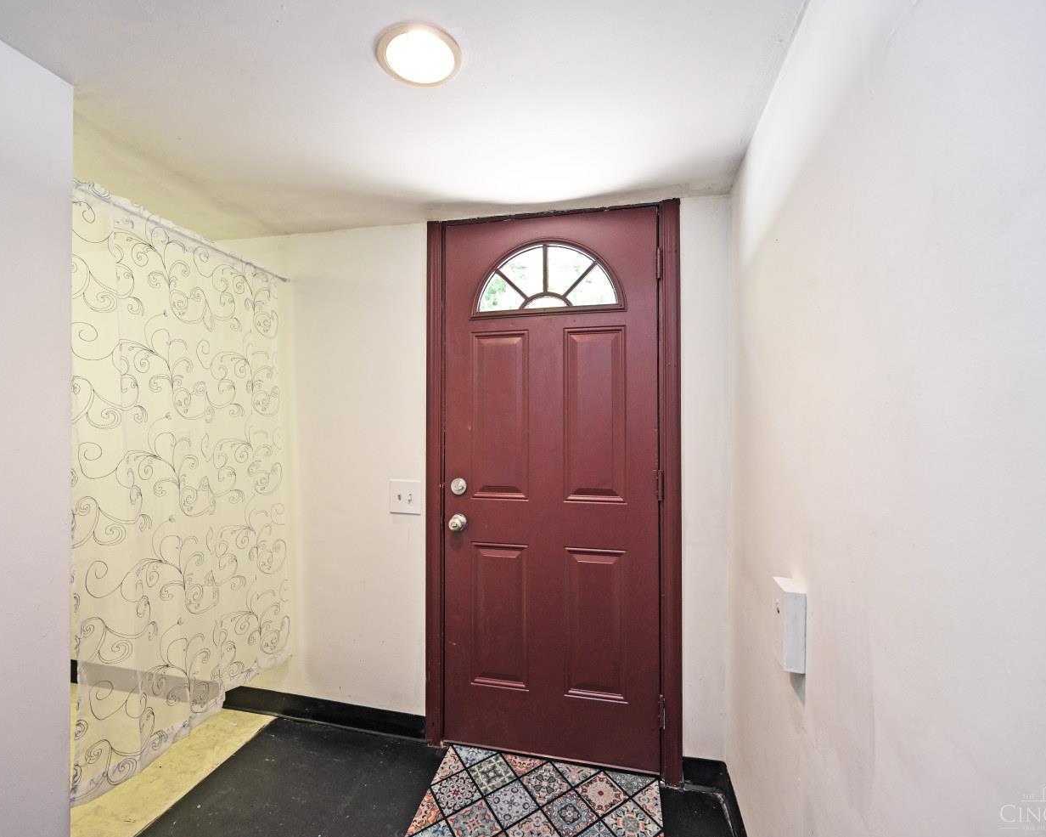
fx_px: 495
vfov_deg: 80.4
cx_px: 493
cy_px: 418
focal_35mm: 16
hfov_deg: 93.0
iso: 560
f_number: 4
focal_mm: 14
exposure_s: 1/60
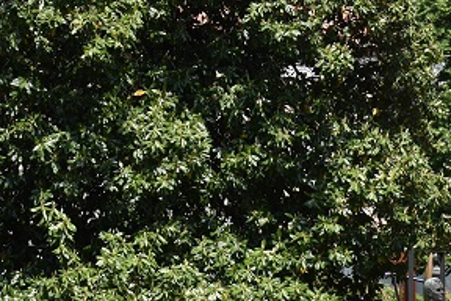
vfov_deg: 7.7
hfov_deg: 11.5
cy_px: 3
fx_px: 2230
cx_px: 153
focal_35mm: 178
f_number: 9
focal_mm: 38
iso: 100
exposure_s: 1/200
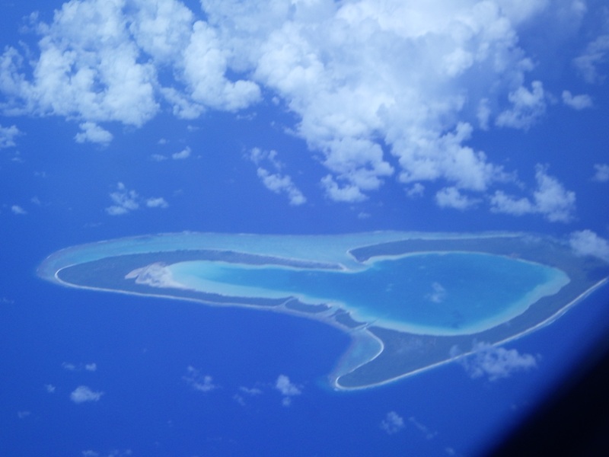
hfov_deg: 17.1
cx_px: 304
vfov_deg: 12.9
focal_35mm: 115
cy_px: 228
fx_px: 2023
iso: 160
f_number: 5.2
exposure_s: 1/100
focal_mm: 20.6
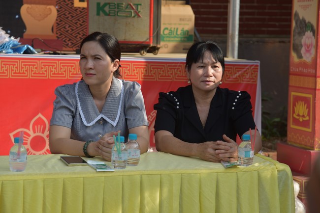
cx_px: 160
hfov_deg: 17.1
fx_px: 1067
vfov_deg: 11.4
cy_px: 106
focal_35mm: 120
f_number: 5.6
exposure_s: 1/500
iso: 250
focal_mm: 120
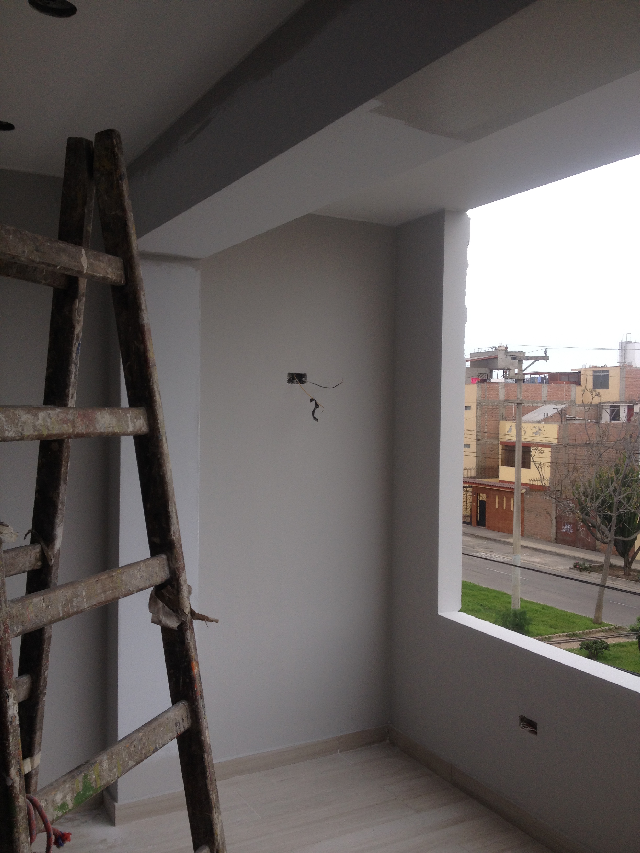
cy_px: 426
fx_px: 863
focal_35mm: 35
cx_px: 320
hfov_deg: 40.7
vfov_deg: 52.6
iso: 50
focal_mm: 4.28
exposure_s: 1/767
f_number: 2.4
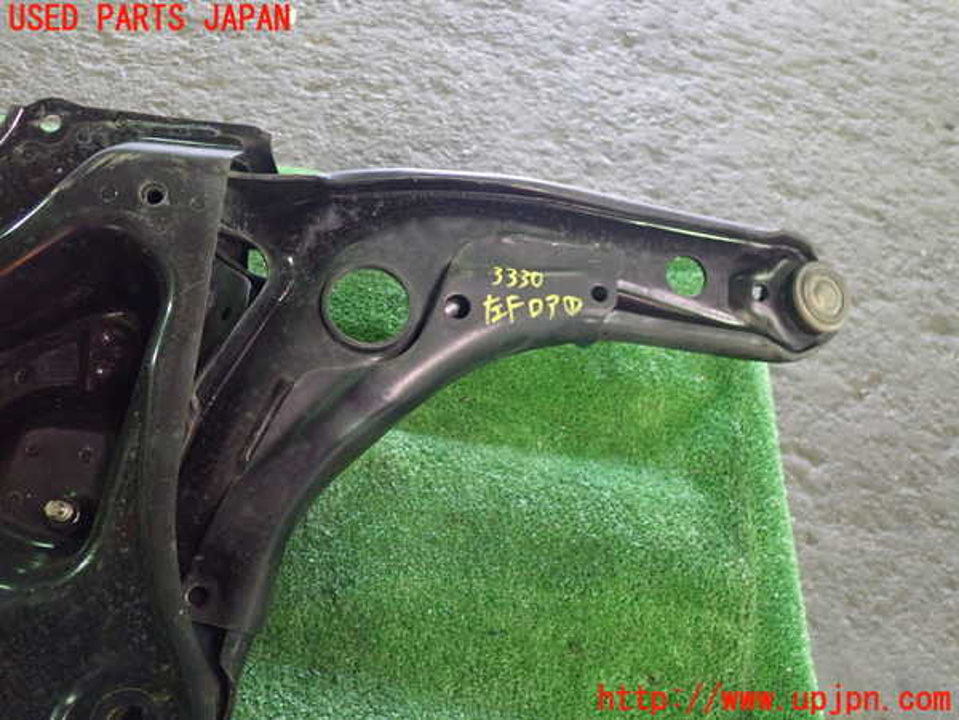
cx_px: 480
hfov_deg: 60.0
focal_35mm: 30
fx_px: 831
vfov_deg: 46.8
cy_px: 360
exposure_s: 1/20
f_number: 2.3
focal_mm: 5.5
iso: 800
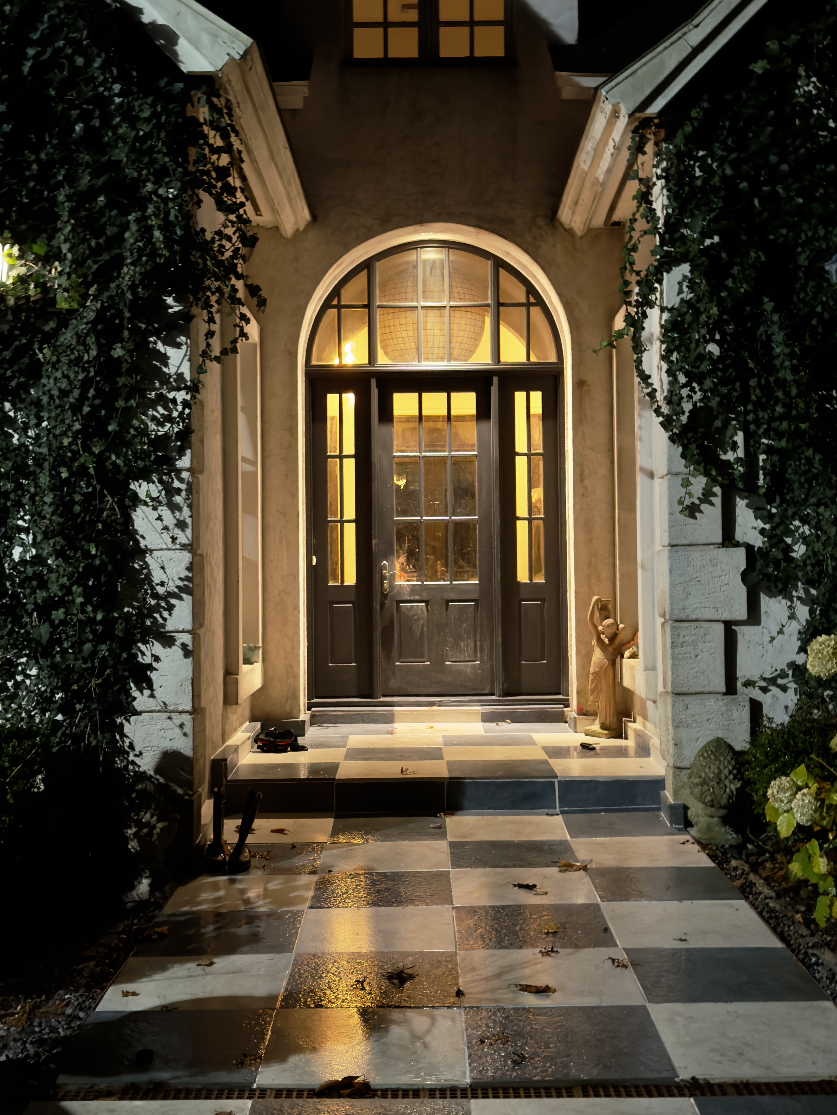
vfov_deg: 42.9
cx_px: 429
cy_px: 512
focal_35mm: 44
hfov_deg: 32.9
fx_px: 1419
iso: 1000
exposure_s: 1/17
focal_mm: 6.76
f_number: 1.78
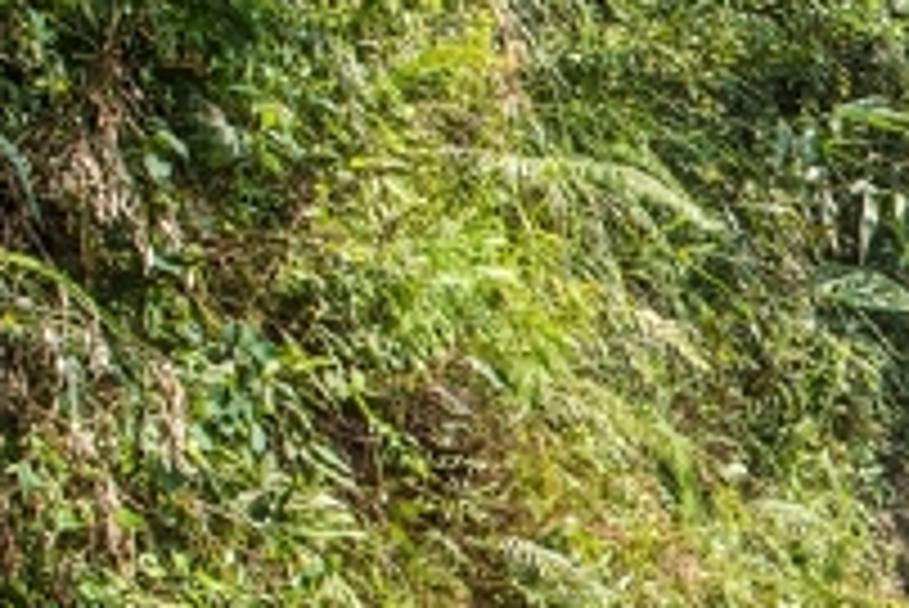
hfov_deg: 19.4
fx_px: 2400
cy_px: 552
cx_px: 1246
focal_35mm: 95
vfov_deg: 14.3
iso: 100
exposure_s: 1/100
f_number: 11
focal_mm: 24
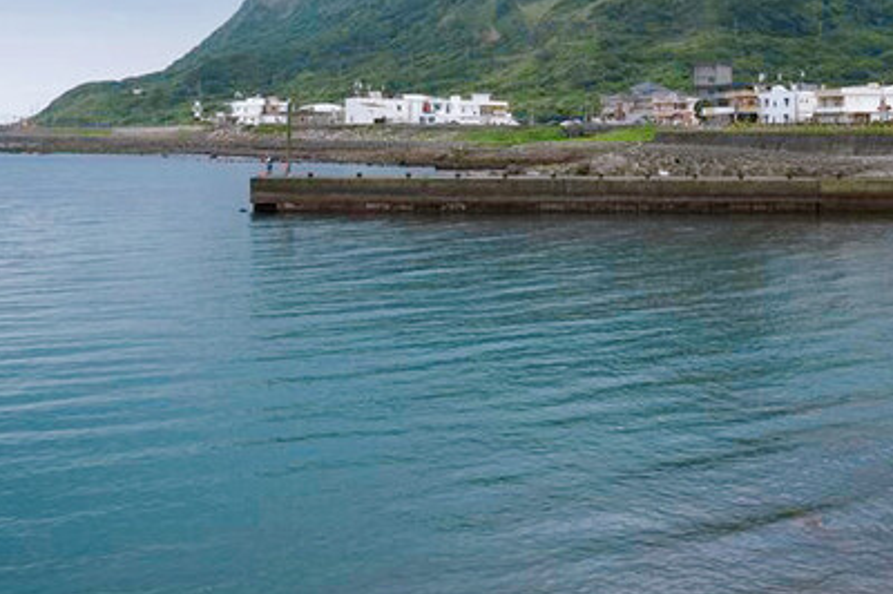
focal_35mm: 51
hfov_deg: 38.7
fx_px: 1264
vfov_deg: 26.2
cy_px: 181
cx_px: 556
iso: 320
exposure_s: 1/320
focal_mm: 24
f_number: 8
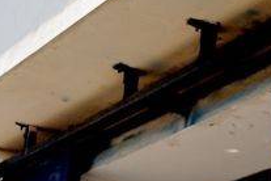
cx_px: 496
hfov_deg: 13.2
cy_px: 206
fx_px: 1046
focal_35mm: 139
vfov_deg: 9.8
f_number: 4
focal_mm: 36
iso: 1600
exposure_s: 1/4000
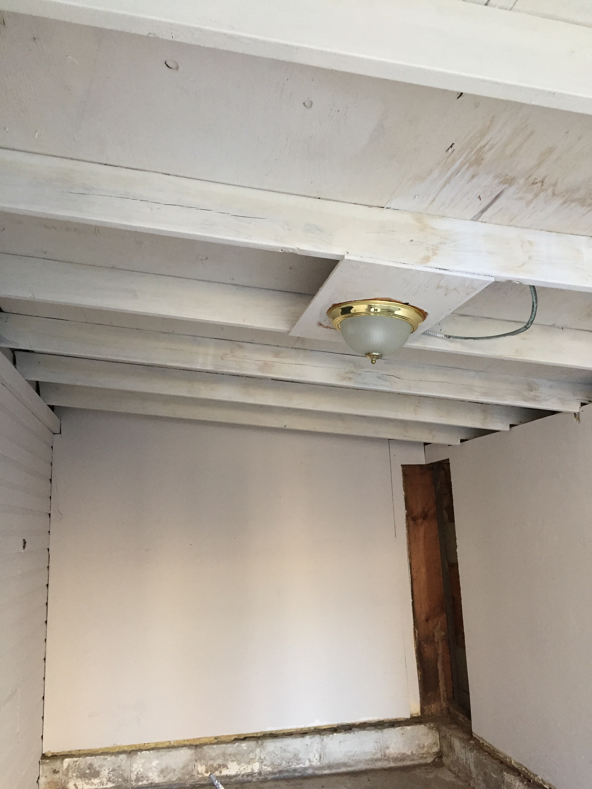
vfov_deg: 61.7
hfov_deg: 48.2
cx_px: 296
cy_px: 394
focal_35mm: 29
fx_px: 661
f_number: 2.2
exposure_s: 1/30
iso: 100
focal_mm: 4.15
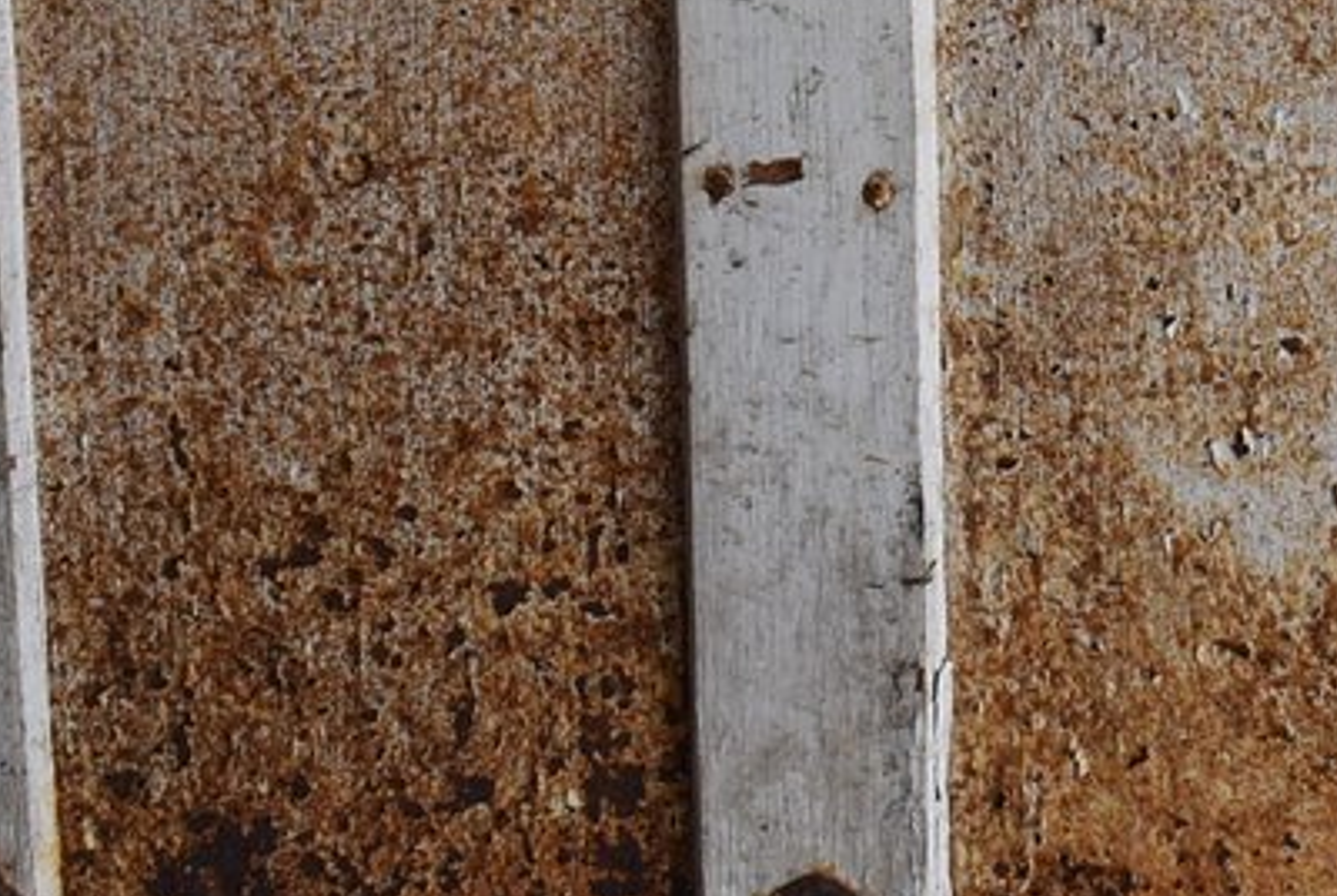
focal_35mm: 140
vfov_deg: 9.6
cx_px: 1447
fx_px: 5207
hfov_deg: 14.3
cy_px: -450
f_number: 5.6
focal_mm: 22
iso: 220
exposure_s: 1/250
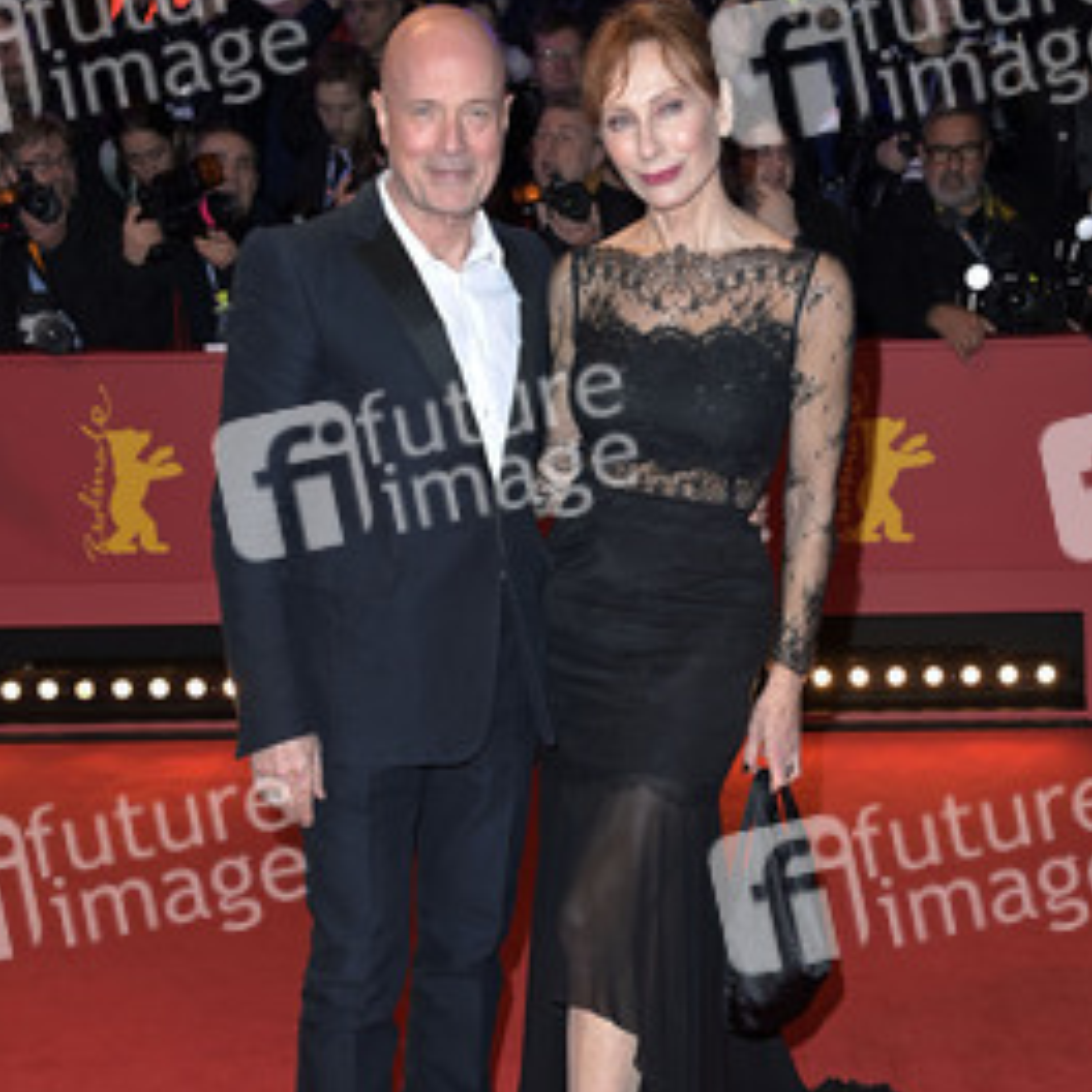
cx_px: 546
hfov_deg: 29.6
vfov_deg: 29.5
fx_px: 2070
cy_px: 670
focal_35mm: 58
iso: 800
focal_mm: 45
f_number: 5
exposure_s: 1/250
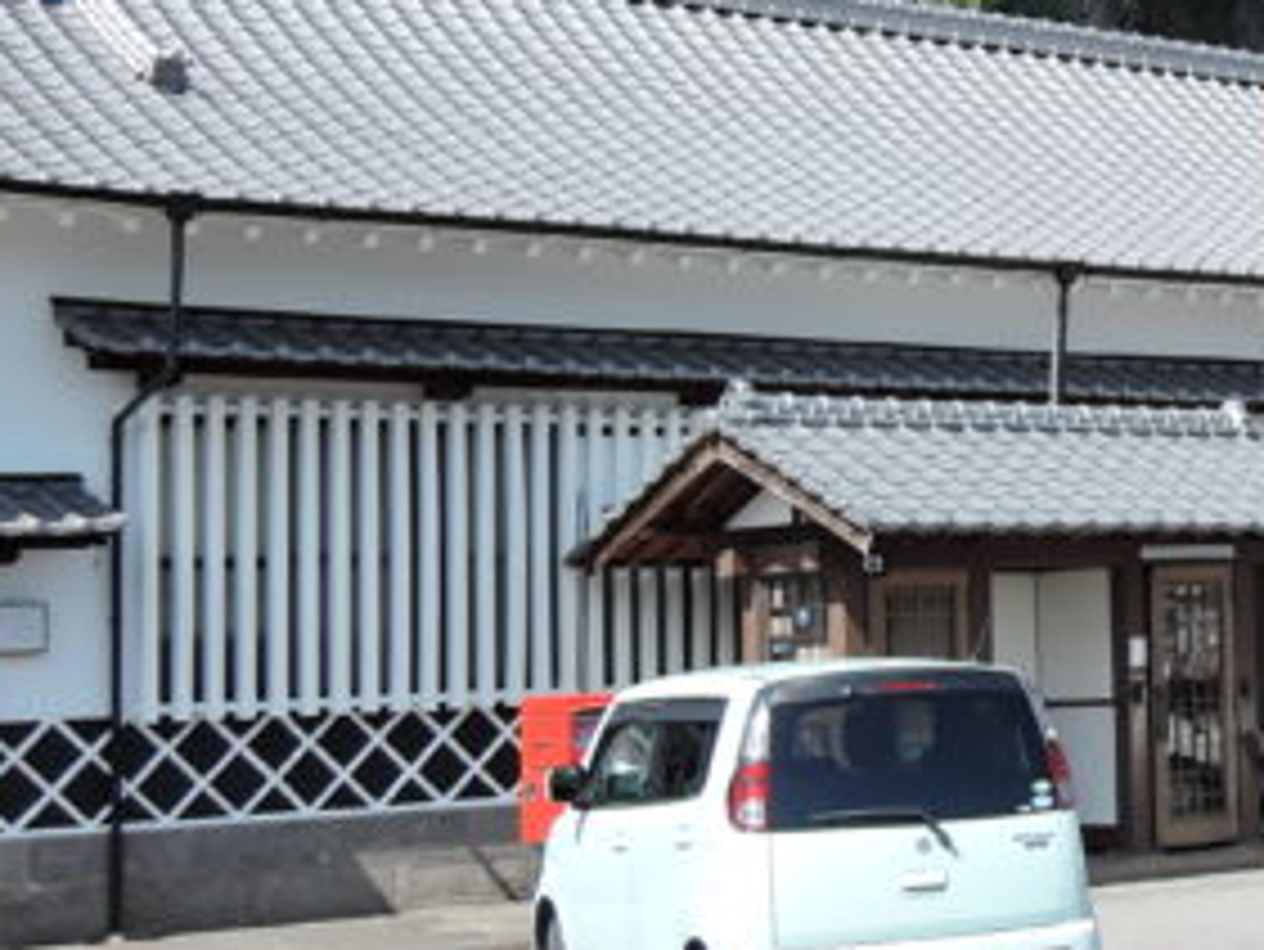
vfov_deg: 18.0
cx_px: 1624
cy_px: 360
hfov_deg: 21.6
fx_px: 2996
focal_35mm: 82
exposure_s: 1/80
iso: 80
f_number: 2.8
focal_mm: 6.6
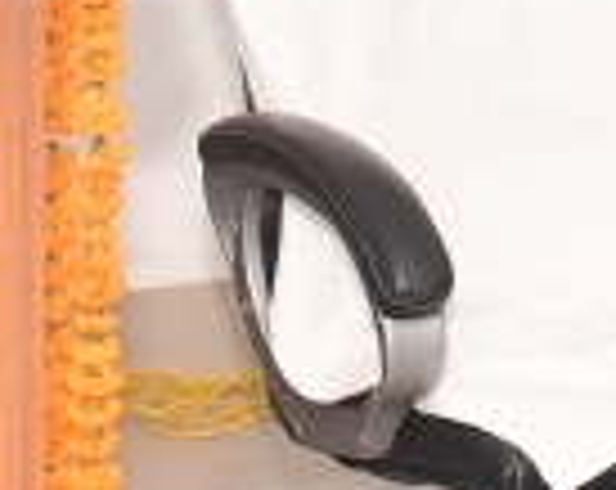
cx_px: 1003
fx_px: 4221
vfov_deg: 6.5
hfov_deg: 8.1
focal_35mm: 232
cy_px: -470
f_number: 5.6
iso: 1600
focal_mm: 22
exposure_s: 1/125
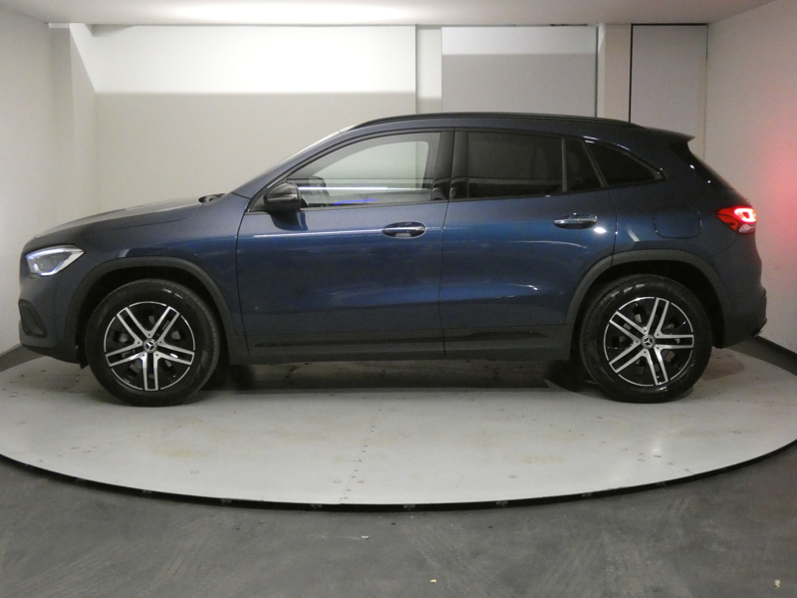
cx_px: 398
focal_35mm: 46
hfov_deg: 41.2
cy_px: 299
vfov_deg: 31.5
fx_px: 1059
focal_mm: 8.2
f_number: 3.8
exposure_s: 1/80
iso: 1600
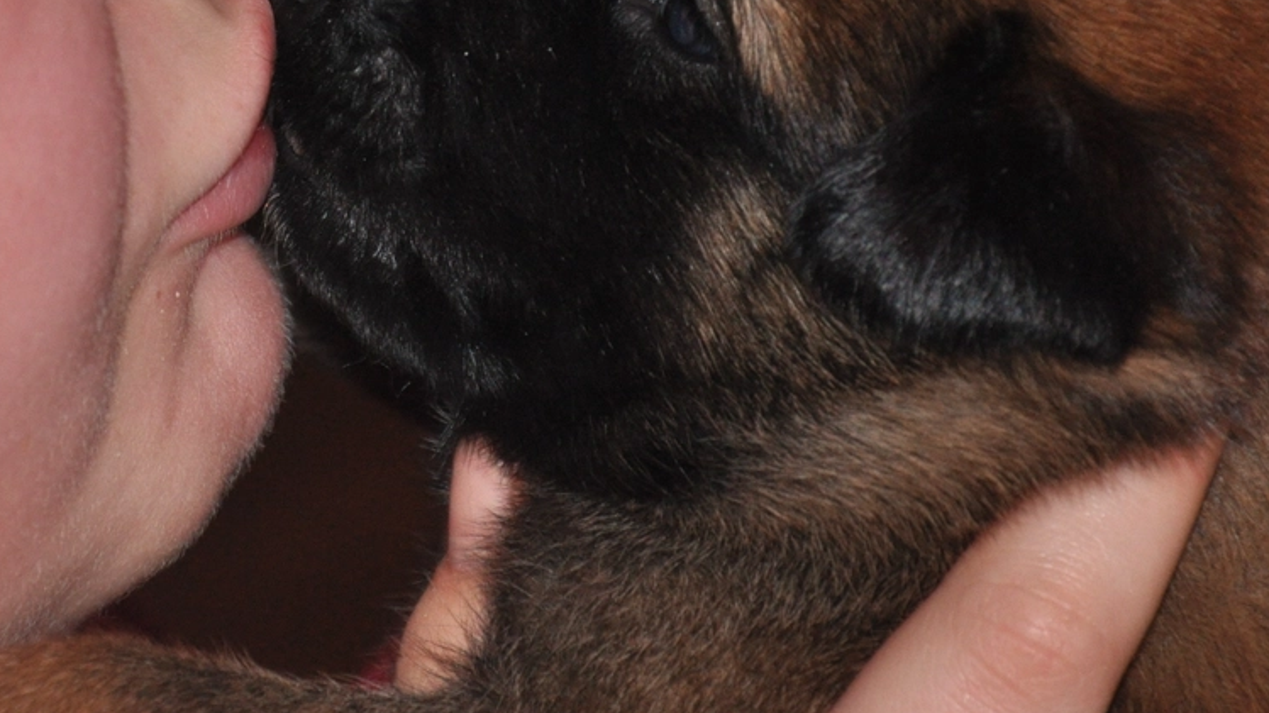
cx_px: 222
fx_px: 11104
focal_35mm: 330
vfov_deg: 3.7
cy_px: 139
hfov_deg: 6.5
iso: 800
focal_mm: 105
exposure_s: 1/30
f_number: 5.6
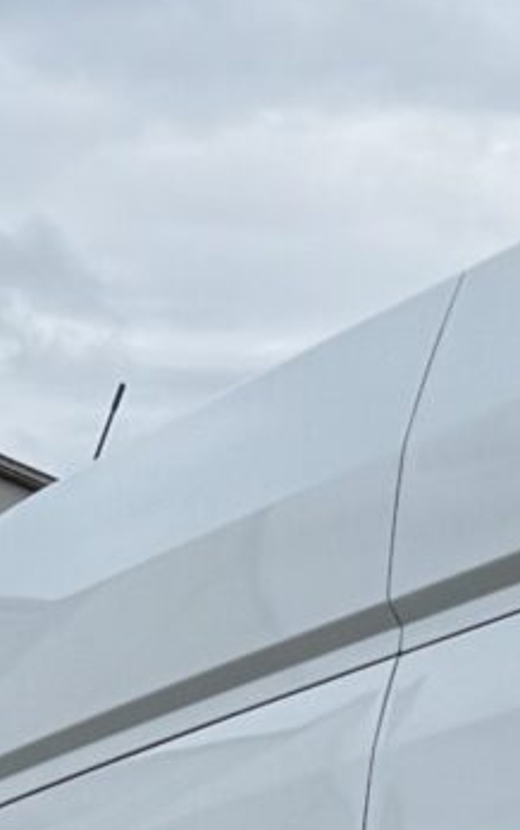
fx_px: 4233
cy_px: 1739
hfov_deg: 6.6
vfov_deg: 10.2
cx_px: 1372
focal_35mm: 187
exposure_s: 1/4608
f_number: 1.78
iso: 80
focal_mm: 6.76
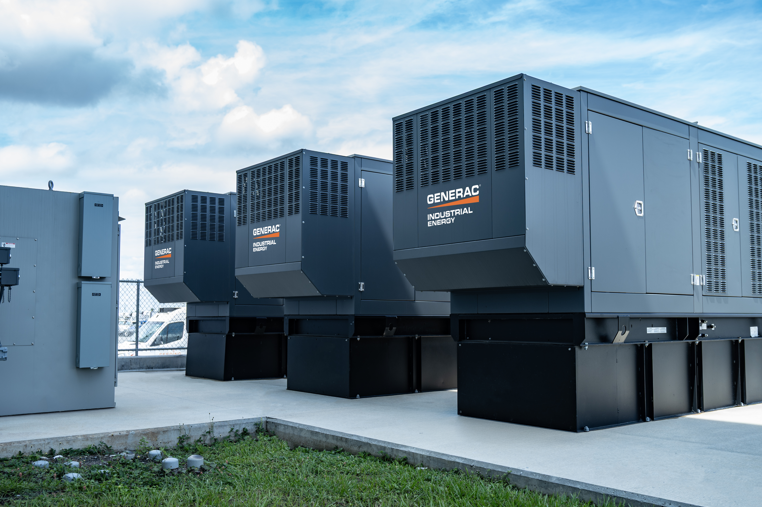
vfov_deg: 39.3
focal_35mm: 34
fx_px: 709
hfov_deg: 56.5
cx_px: 392
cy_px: 266
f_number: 5
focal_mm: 31.5
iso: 80
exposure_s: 1/200
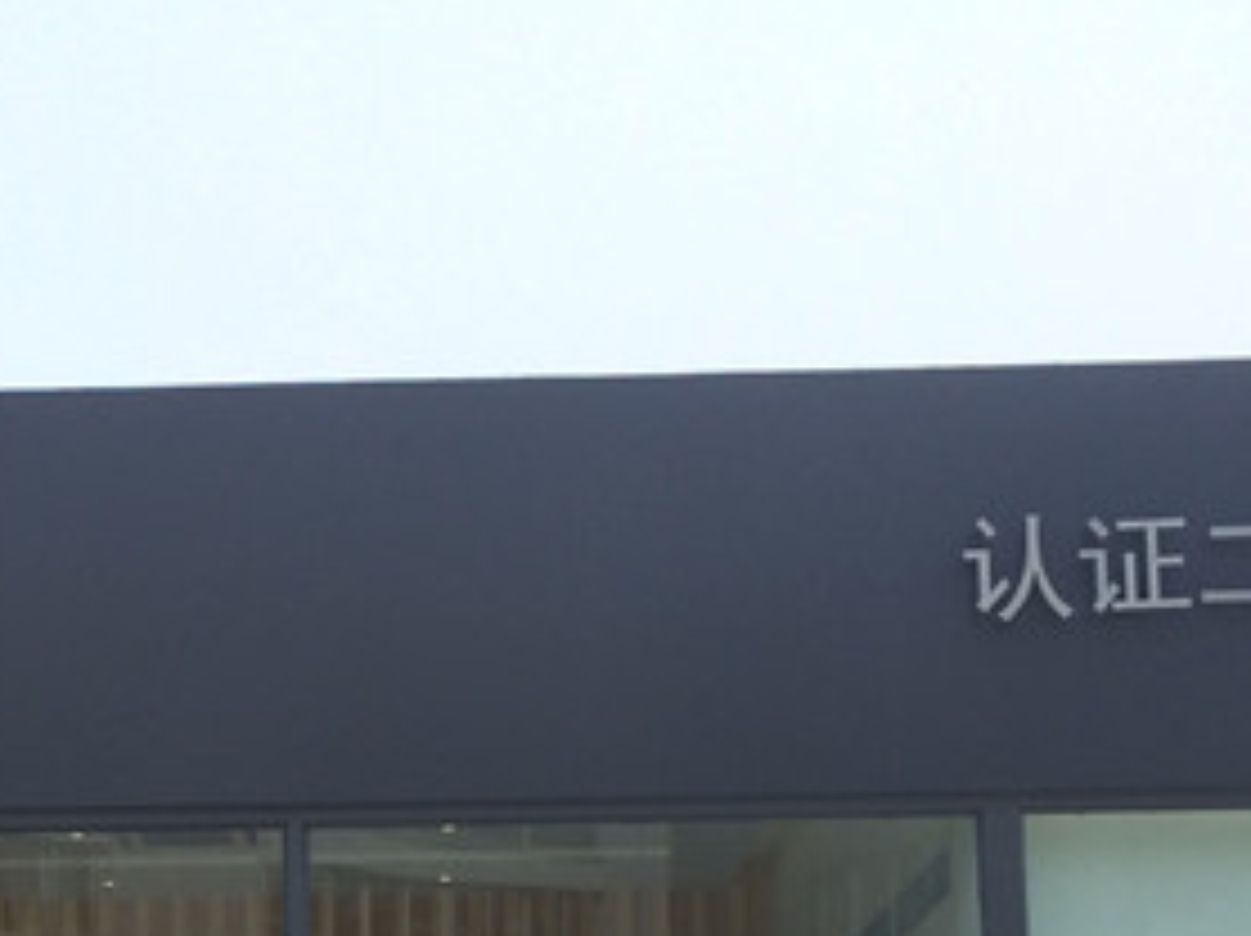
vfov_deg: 19.9
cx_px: 310
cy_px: 994
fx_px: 2564
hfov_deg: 27.1
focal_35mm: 71
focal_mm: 4.15
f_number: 2.2
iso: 32
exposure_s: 1/1414
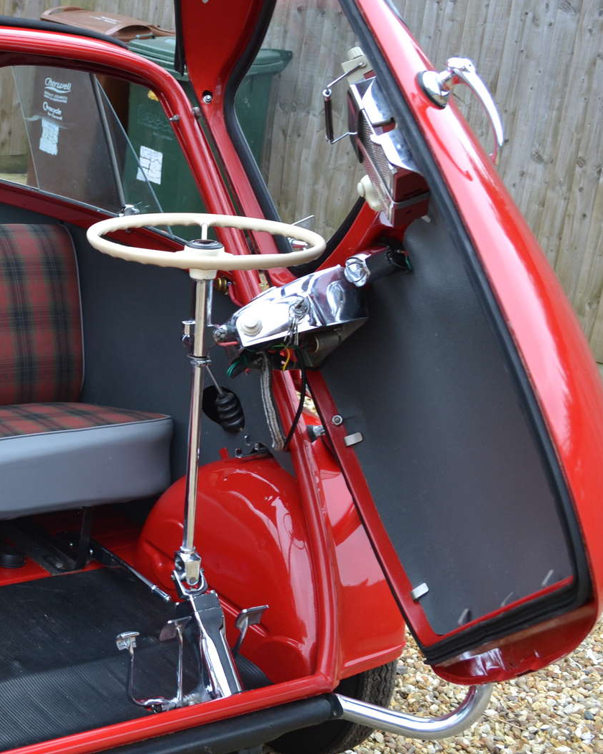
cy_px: 346
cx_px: -7
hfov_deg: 24.6
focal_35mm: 59
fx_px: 1316
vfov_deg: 31.9
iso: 280
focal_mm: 22
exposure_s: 1/125
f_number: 5.6
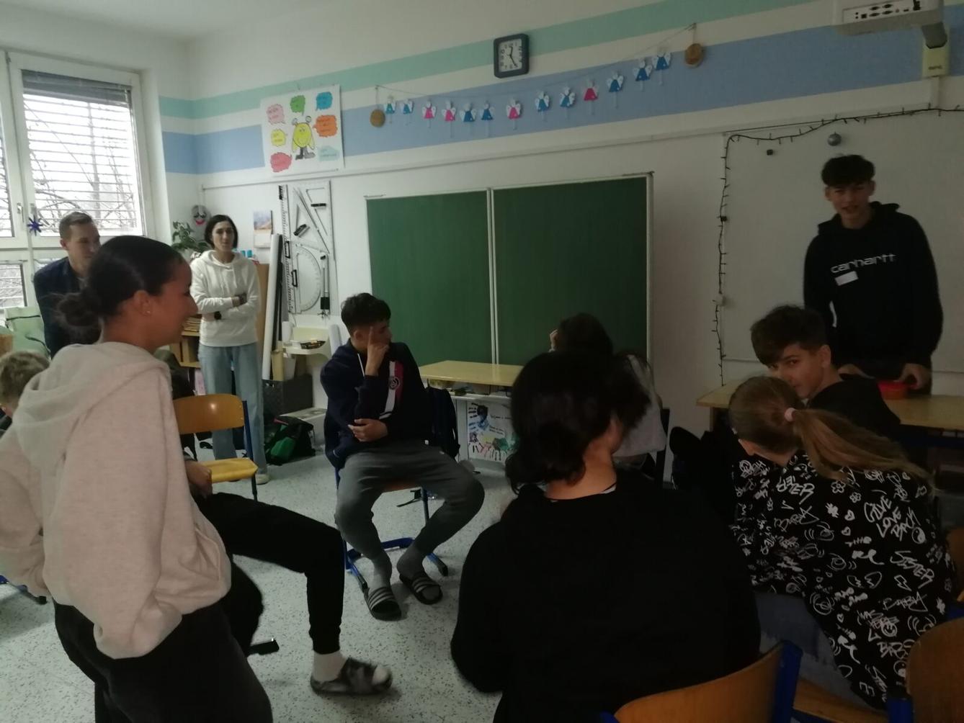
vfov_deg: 51.4
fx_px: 752
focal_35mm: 27
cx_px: 482
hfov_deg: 65.3
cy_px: 362
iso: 320
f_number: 2.2
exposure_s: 1/33.3
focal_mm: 3.95
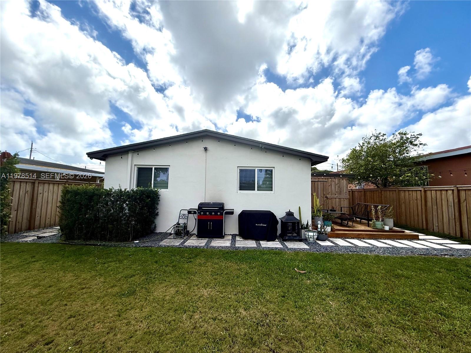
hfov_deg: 102.1
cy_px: 176
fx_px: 190
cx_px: 236
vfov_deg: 85.7
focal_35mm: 14
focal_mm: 2.22
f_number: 2.2
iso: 50
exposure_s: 1/5155
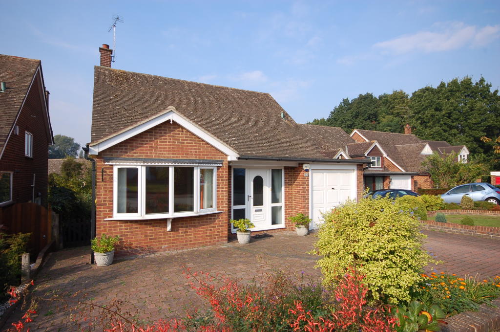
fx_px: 270
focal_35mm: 20
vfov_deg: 63.0
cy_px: 166
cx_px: 250
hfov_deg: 85.5
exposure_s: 1/250
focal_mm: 13
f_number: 8
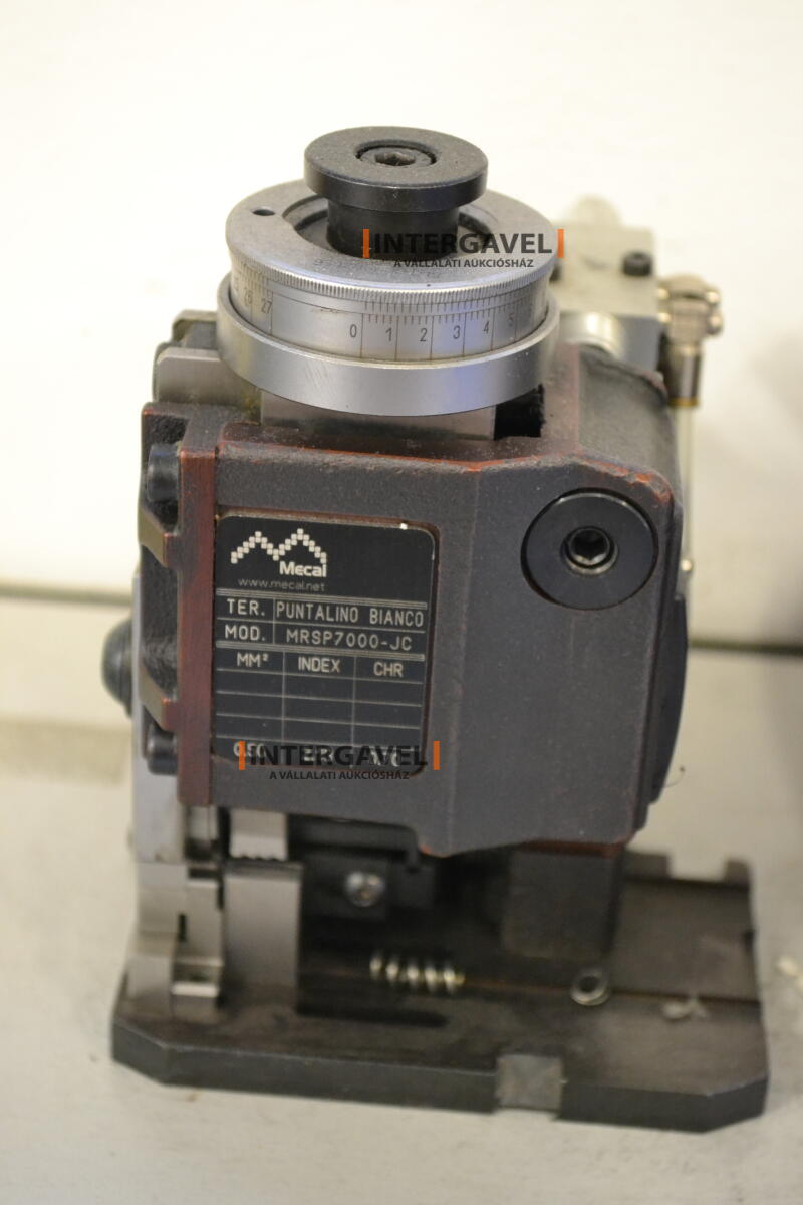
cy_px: 602
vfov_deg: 28.1
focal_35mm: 72
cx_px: 402
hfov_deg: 18.9
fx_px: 2409
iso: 2800
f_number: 5.3
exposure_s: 1/15
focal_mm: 48
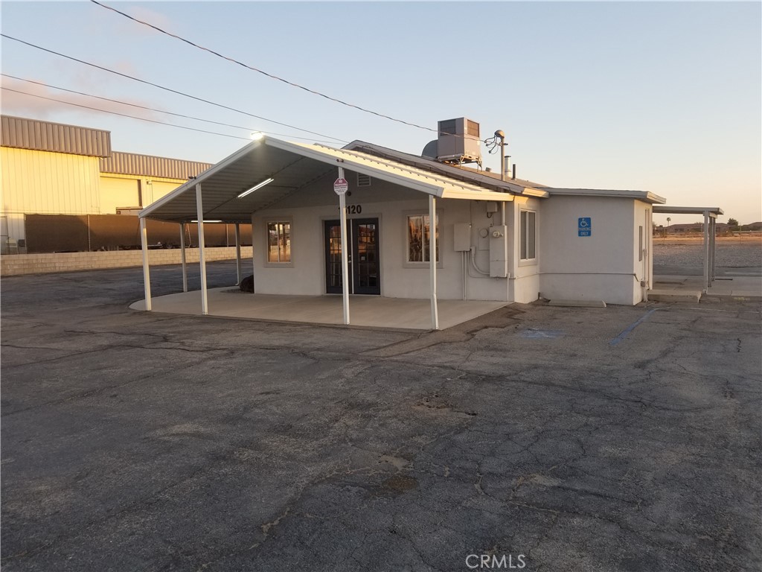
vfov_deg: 53.1
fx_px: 572
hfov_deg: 67.3
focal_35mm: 26
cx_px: 381
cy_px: 286
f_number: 1.7
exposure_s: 1/234
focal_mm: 4.25
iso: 50
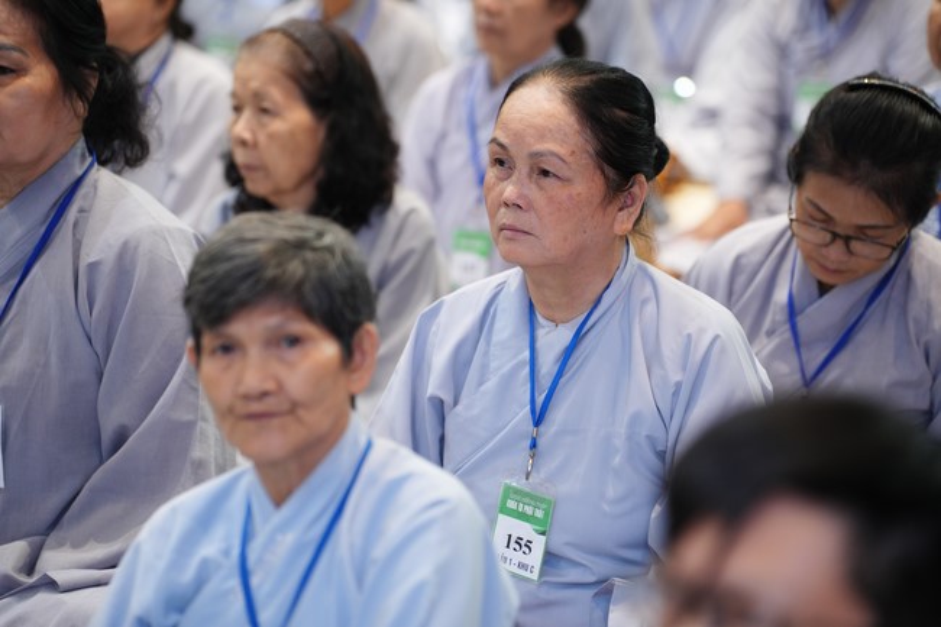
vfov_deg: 11.1
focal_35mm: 123
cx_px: 470
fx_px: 3214
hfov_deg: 16.7
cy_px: 314
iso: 2000
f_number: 2.8
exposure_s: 1/100
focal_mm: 123
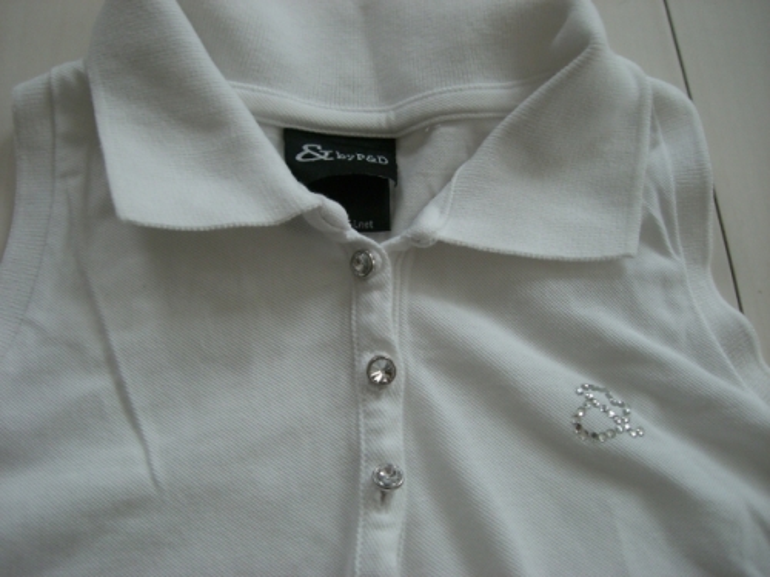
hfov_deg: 49.0
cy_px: 288
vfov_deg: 37.7
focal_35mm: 38
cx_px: 385
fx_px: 845
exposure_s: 1/80
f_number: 2.7
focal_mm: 6.2
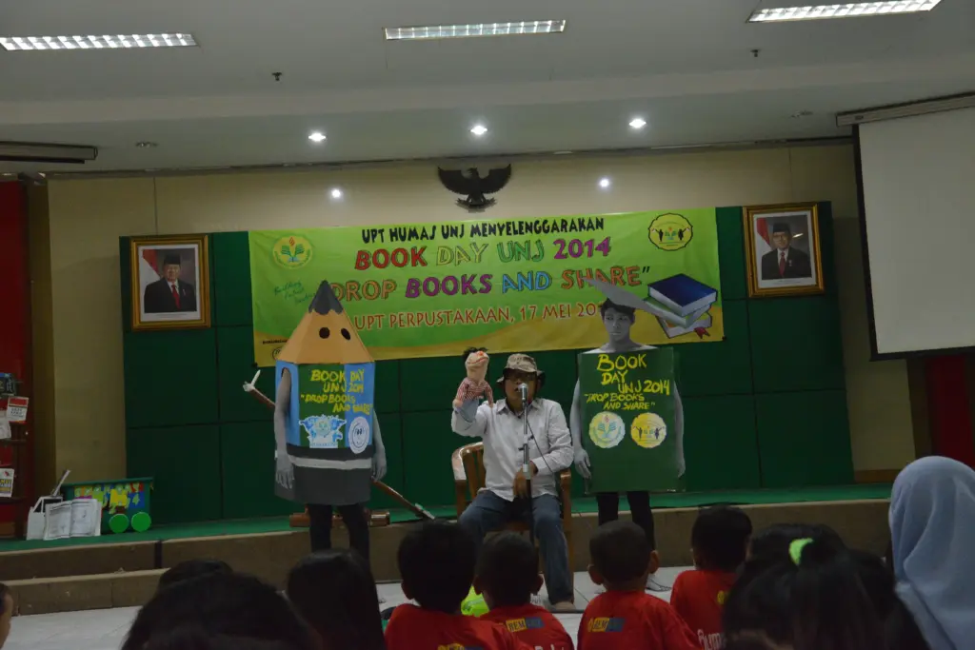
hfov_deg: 36.2
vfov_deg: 24.6
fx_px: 1490
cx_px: 488
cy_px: 325
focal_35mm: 55
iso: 6400
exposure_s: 1/50
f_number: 14
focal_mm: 55
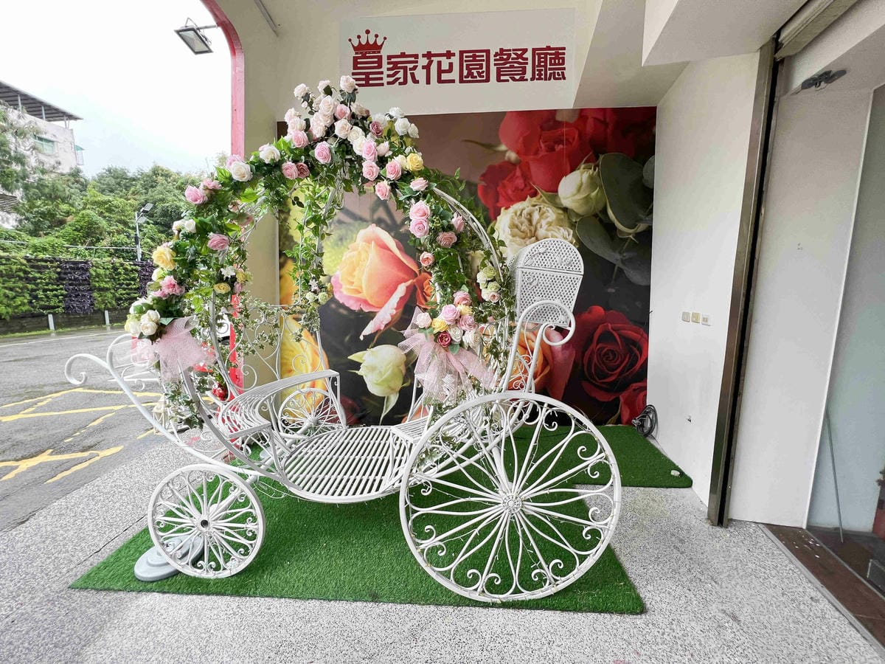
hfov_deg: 106.2
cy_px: 332
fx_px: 332
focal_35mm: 13
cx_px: 442
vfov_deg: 89.9
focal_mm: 1.57
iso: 64
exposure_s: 1/120
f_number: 1.8
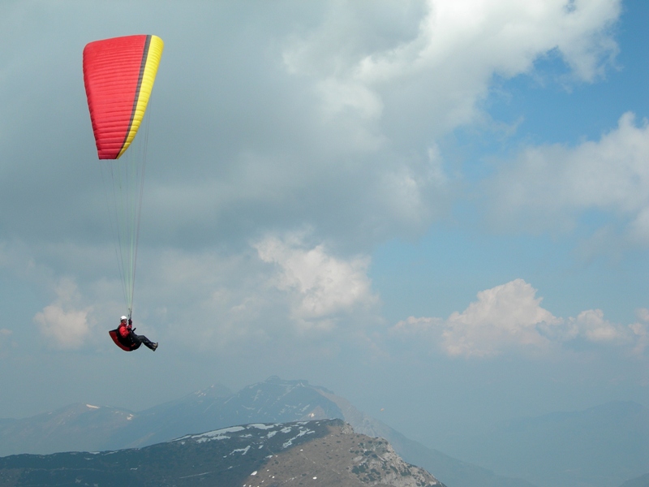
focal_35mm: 61
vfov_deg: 24.0
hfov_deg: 31.7
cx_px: 324
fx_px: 1144
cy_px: 244
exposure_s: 1/414
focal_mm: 12.7
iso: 50
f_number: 5.9
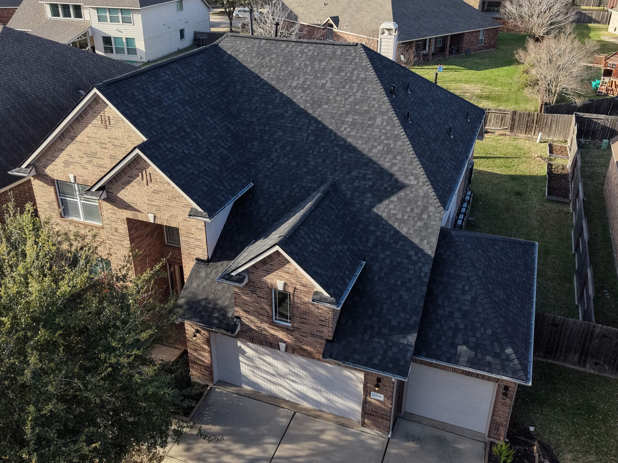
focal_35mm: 33
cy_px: 208
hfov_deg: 55.3
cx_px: 301
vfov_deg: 42.9
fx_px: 589
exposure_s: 1/3200
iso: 400
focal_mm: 8.67
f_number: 1.8
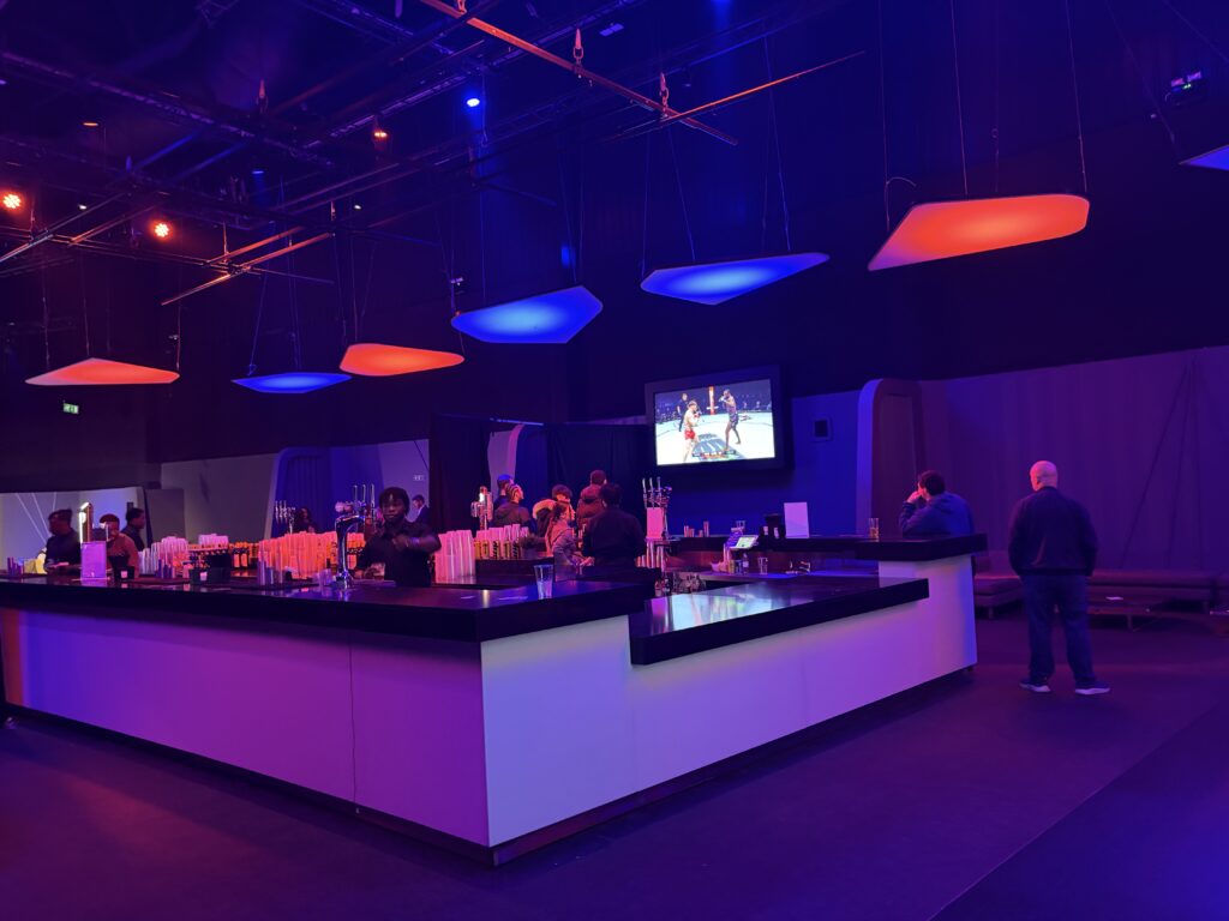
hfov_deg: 67.3
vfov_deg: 53.1
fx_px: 923
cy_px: 460
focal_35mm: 26
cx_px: 614
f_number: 1.6
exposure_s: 1/30
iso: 1000
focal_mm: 5.96
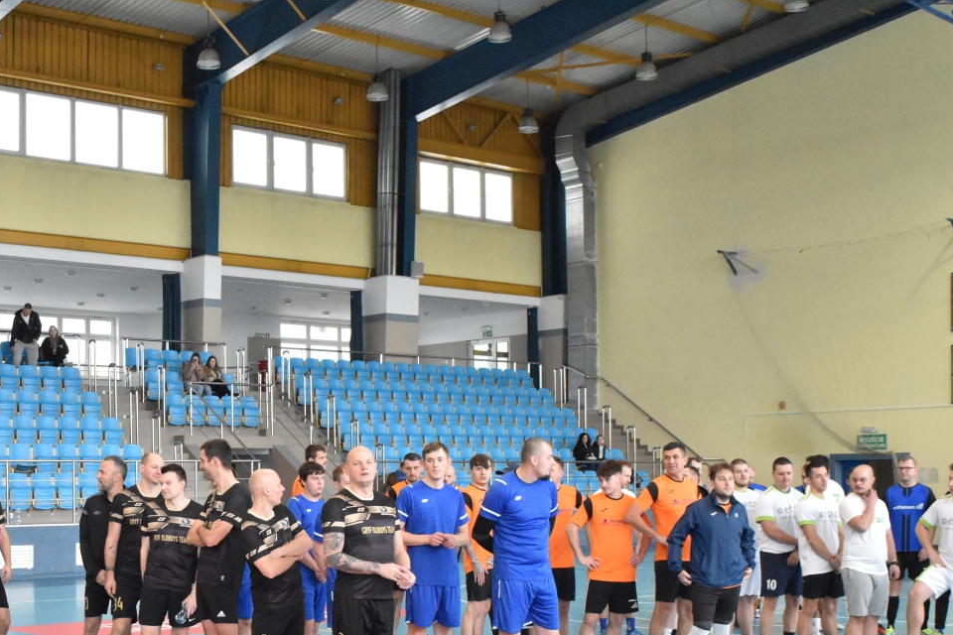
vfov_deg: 24.2
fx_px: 1456
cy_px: 512
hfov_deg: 35.9
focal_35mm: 55
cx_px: 311
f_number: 7.1
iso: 5000
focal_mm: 22
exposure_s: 1/200
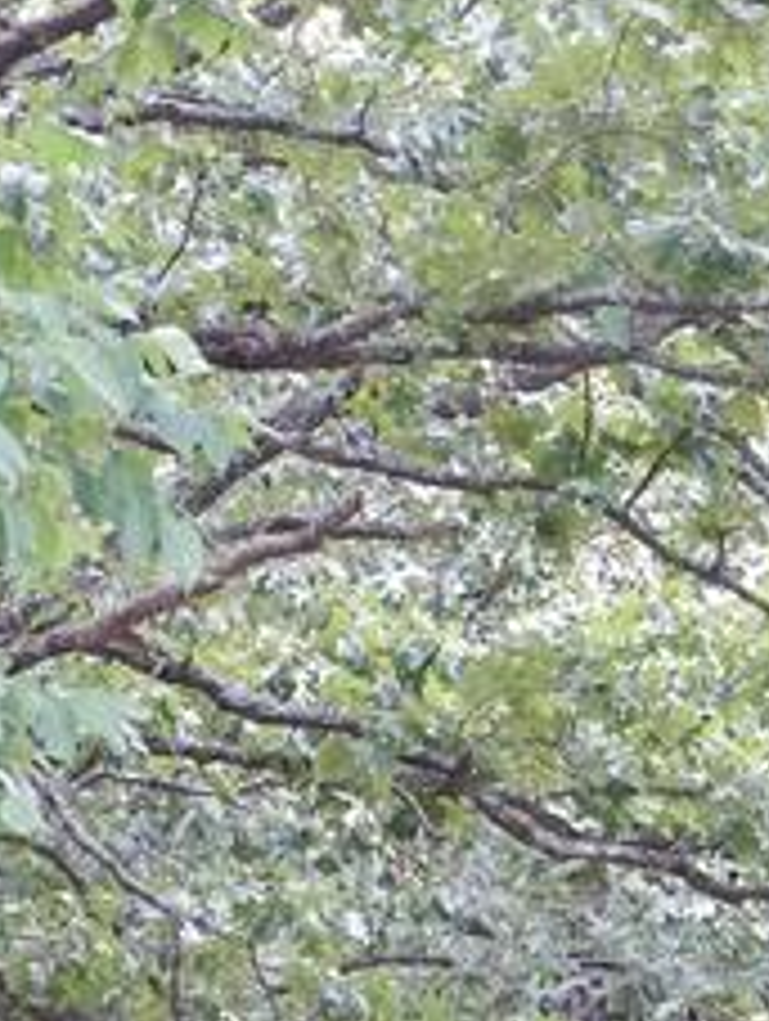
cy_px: 1169
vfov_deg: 6.9
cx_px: 391
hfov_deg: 5.2
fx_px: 8477
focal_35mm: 287
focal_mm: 15.3
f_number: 4.3
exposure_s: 1/30
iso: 125
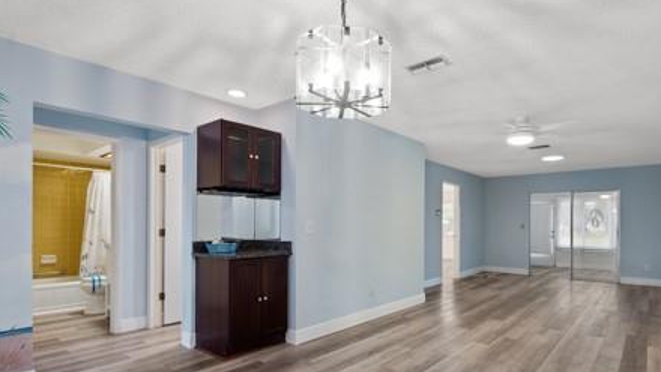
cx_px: 374
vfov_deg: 55.3
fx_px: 351
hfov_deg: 86.1
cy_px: 232
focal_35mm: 20
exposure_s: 1.3
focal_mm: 14
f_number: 6.3
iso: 250
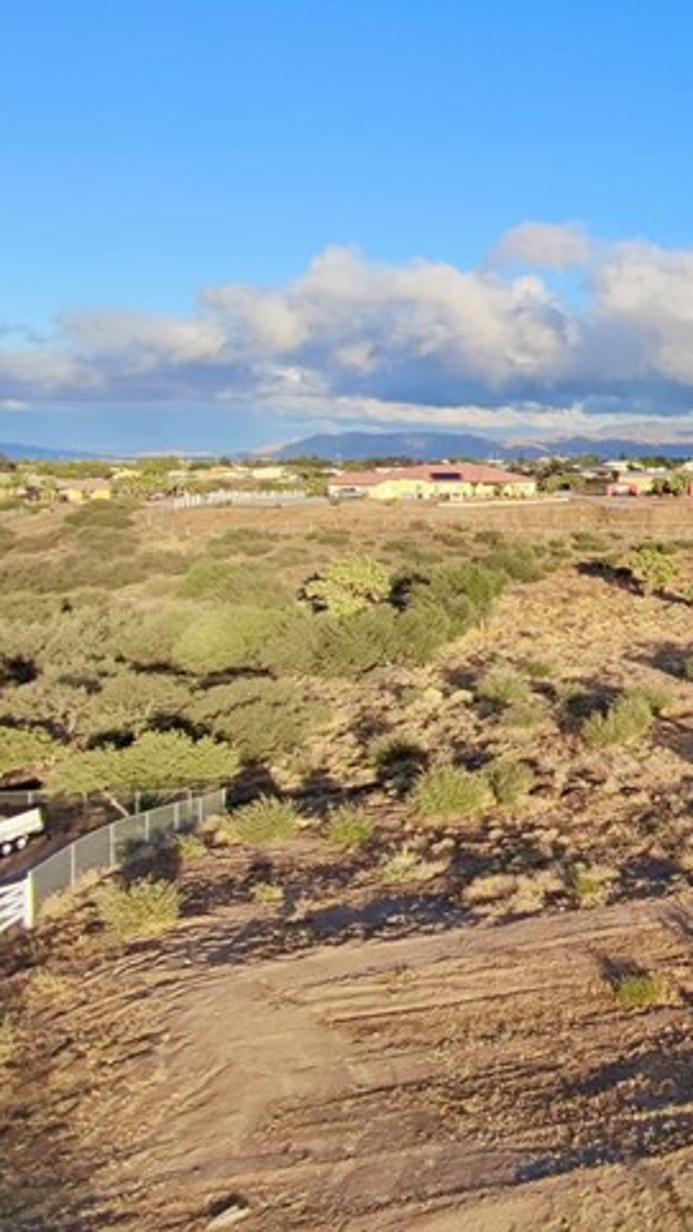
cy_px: 460
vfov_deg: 53.4
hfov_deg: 22.0
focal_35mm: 37
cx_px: 1204
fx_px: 1209
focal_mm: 16
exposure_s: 1/876
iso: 100
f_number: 2.55
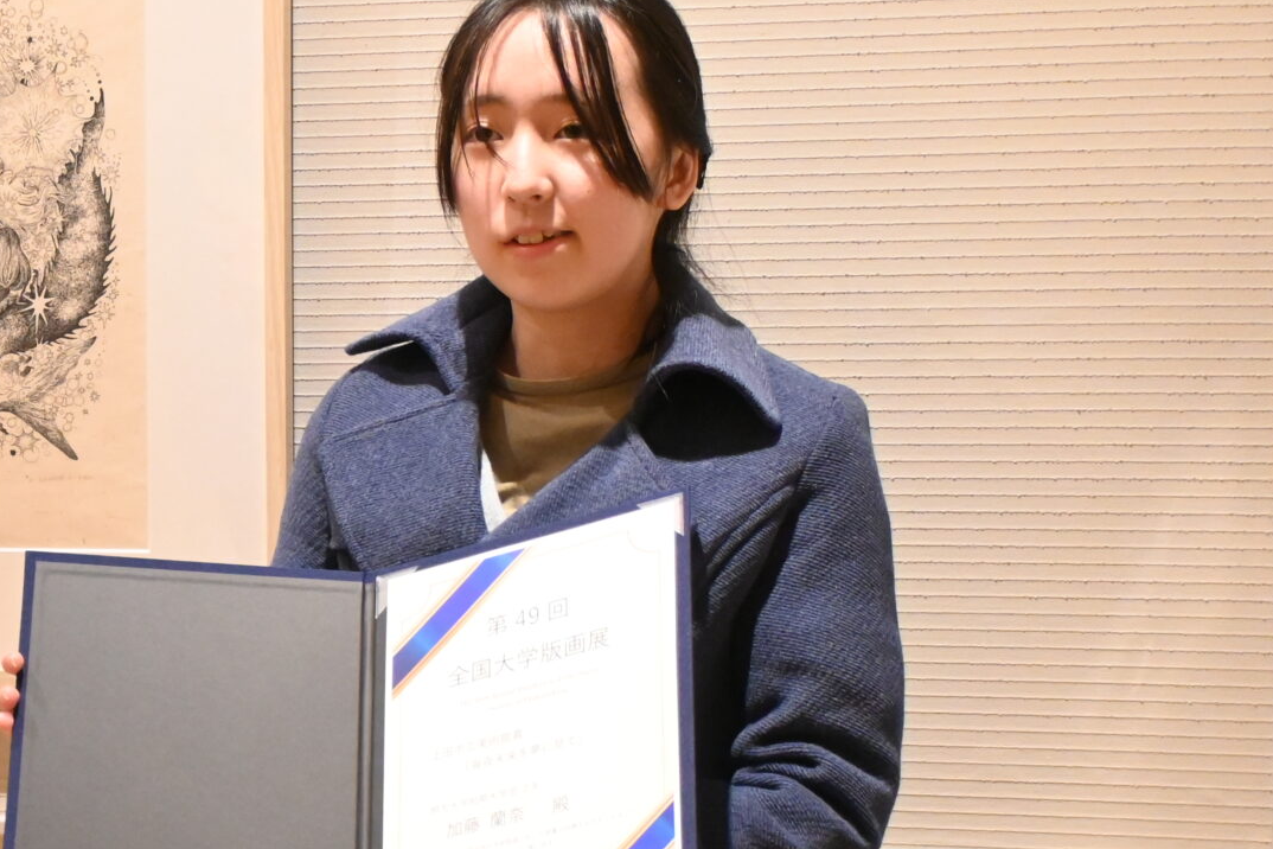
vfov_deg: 14.7
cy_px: 629
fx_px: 3288
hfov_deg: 20.9
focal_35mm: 93
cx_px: -122
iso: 3600
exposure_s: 1/60
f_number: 4.5
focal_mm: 26
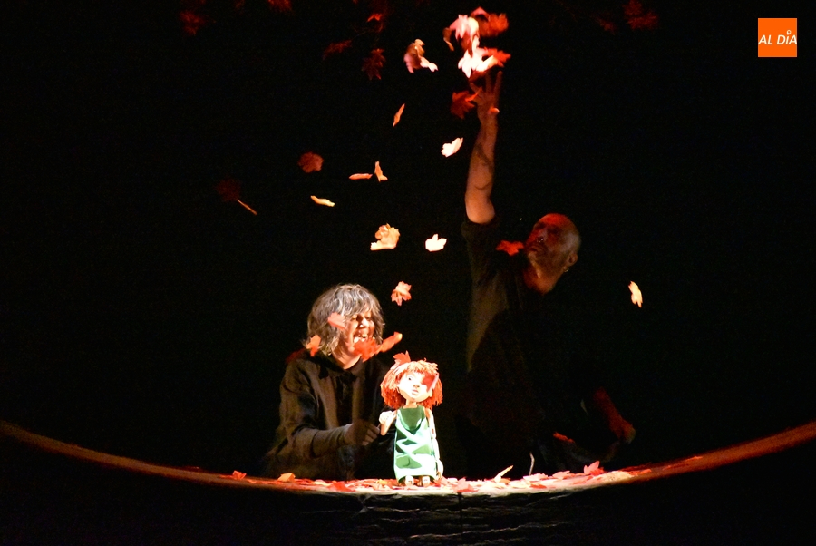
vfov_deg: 6.6
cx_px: 408
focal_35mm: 210
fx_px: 4765
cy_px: 273
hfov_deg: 9.8
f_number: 5.6
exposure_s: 1/160
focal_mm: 140
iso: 25600
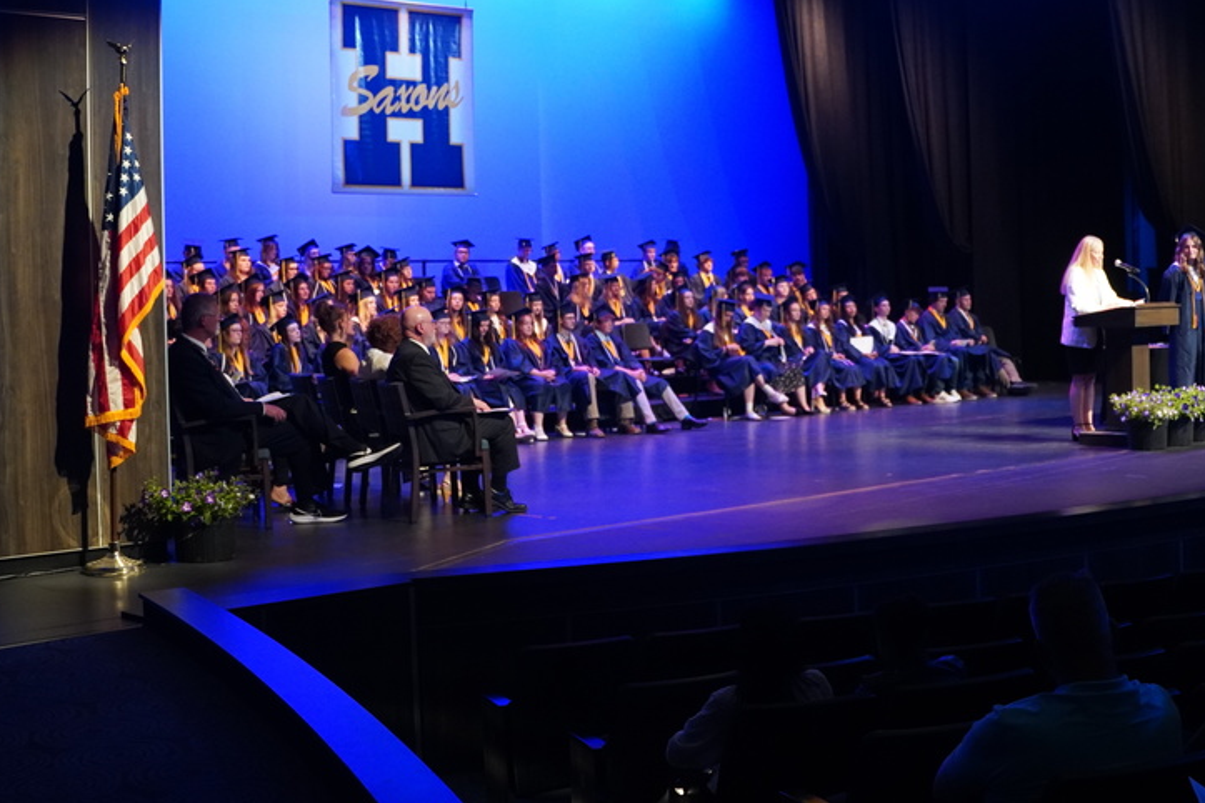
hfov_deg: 38.3
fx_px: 1707
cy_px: 292
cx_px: 828
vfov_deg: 26.4
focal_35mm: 51
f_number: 2.8
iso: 2000
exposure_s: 1/160
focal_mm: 24
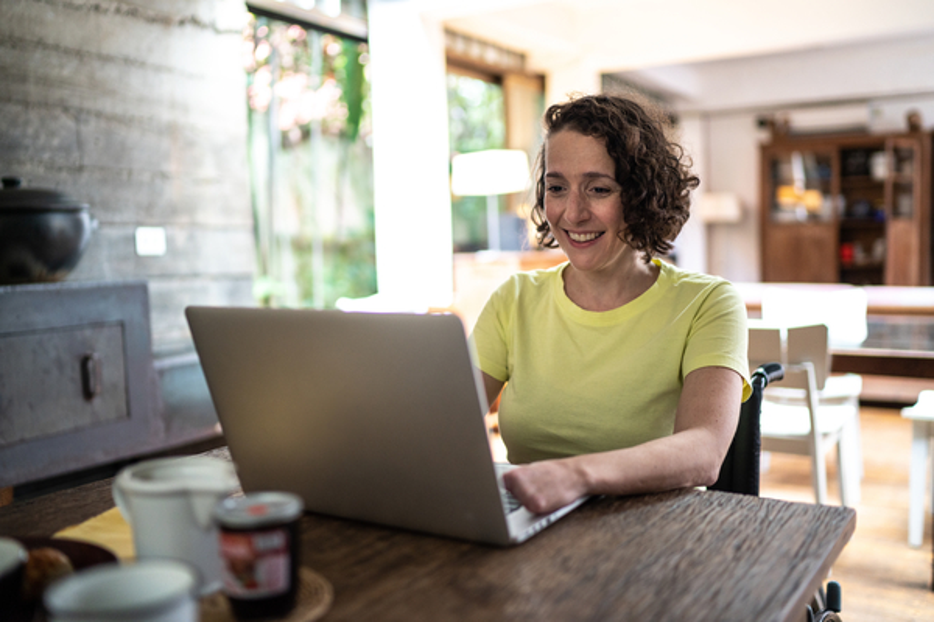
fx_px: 908
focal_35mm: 35
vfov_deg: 37.9
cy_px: 311
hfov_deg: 54.4
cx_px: 467
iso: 640
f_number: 1.4
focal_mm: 35
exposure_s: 1/200
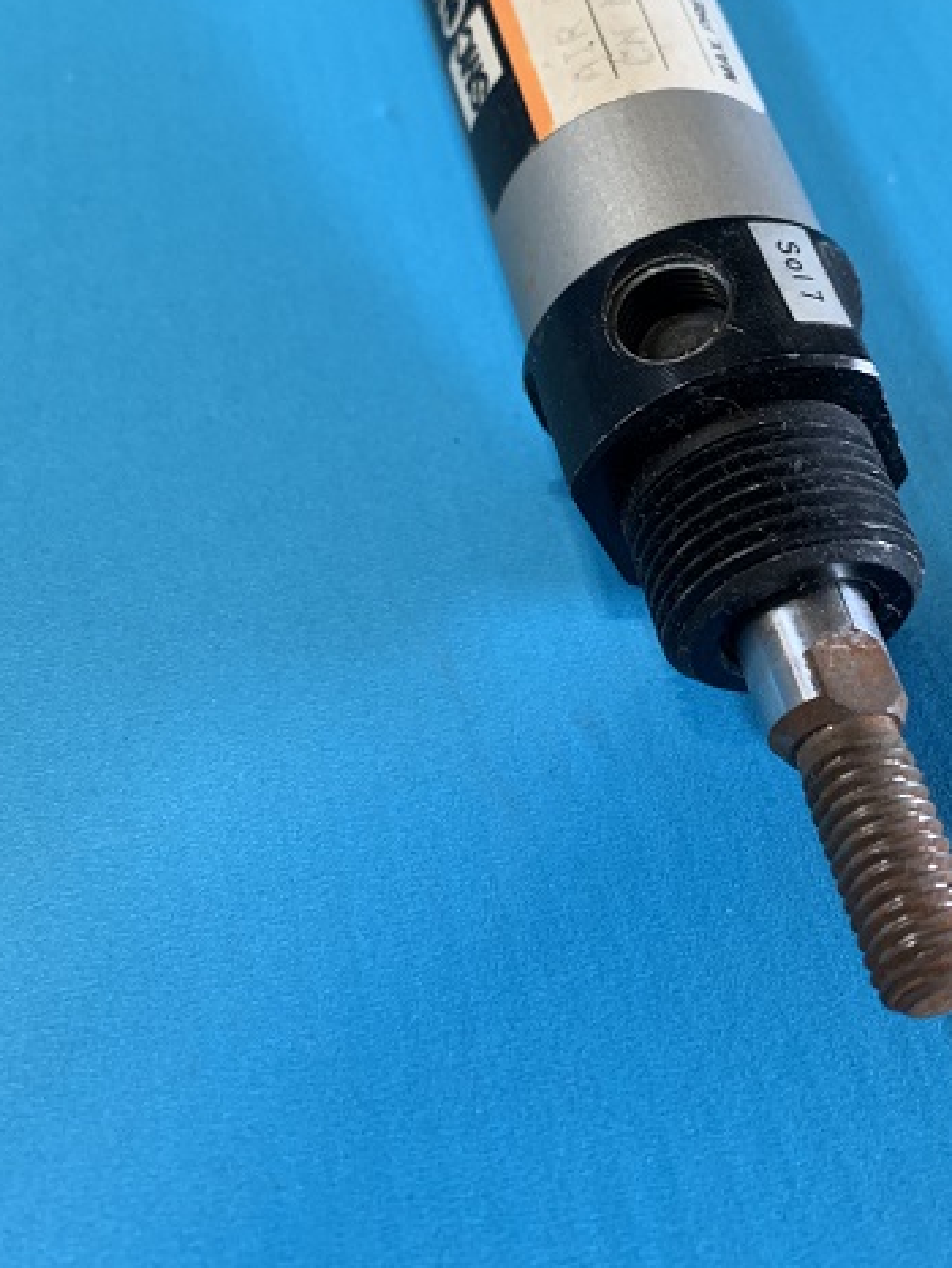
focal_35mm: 45
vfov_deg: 41.7
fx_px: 1649
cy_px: 475
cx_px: 586
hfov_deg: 32.1
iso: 400
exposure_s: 1/40
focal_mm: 4.25
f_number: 1.8
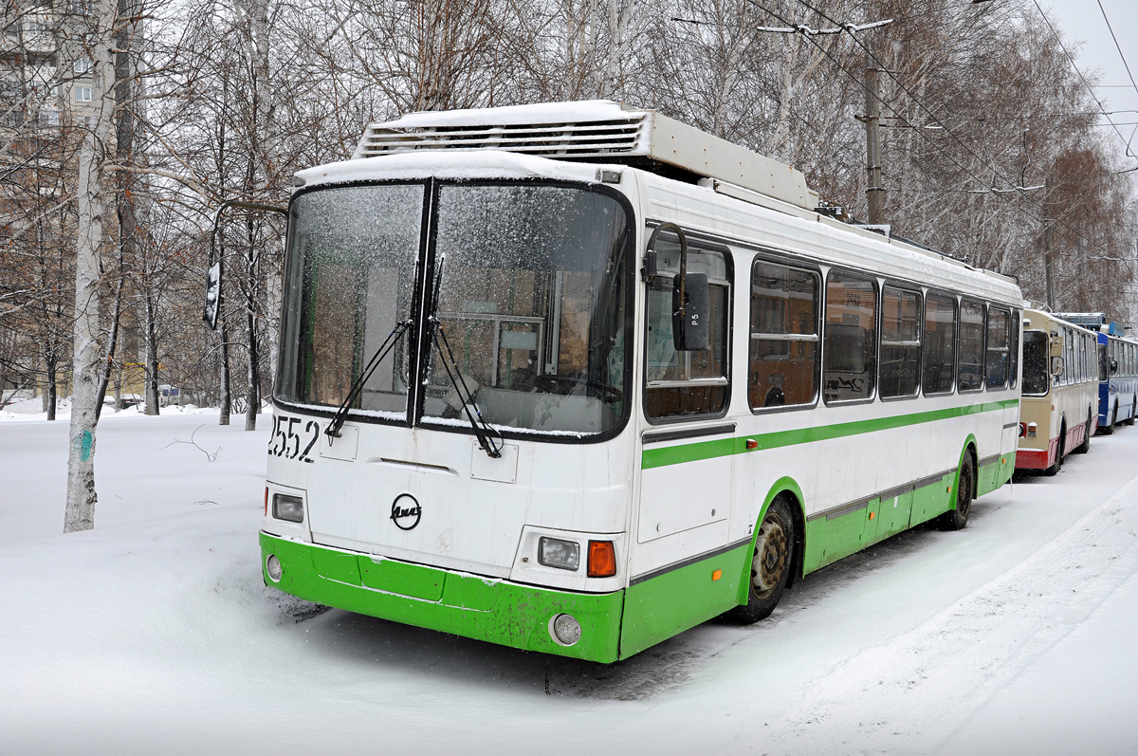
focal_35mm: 38
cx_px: 569
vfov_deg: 35.4
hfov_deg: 51.3
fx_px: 1184
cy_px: 378
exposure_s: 1/250
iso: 160
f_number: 8
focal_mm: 25
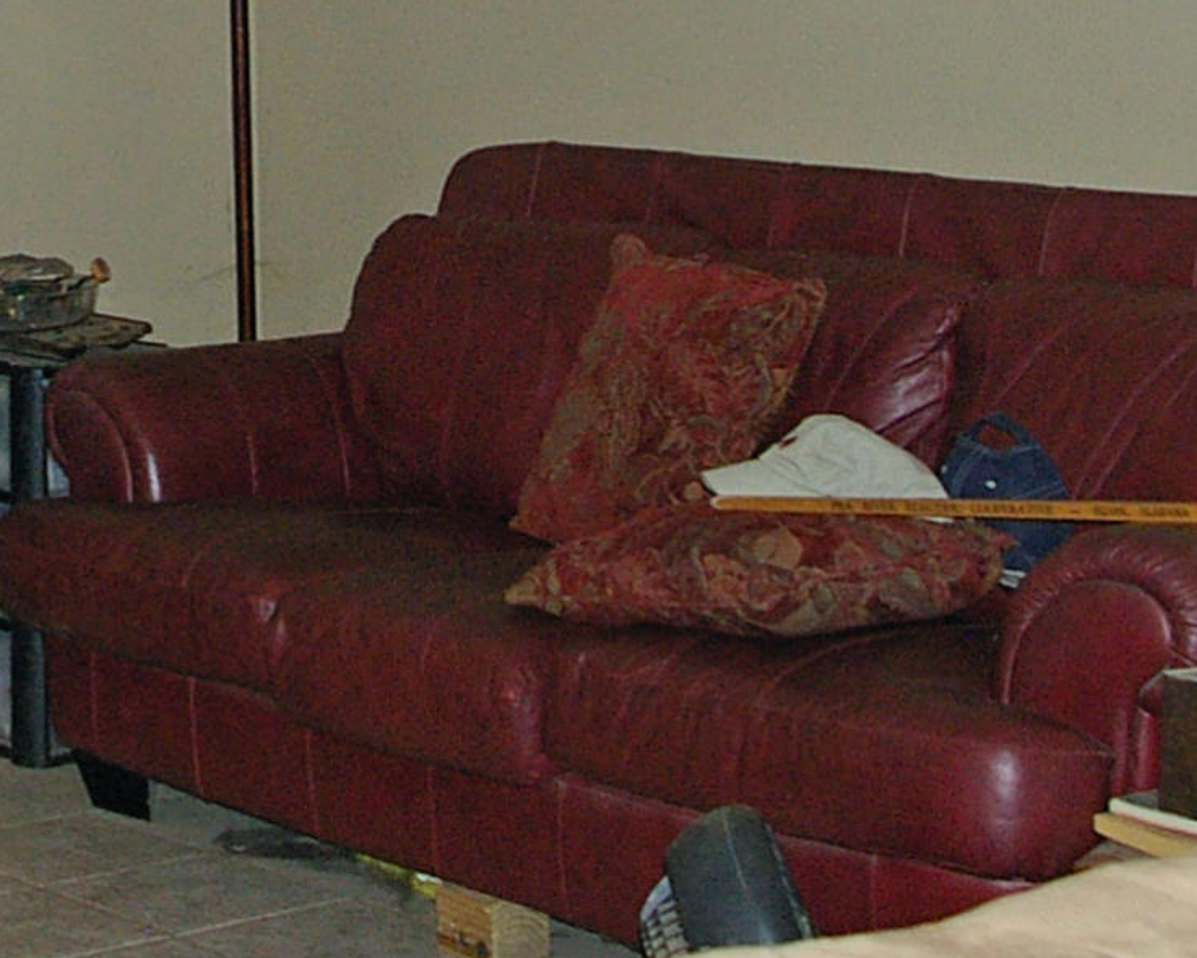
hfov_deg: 17.8
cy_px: -170
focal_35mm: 103
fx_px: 3650
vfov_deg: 14.5
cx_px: -193
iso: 800
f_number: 4.5
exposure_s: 1/30
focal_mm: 18
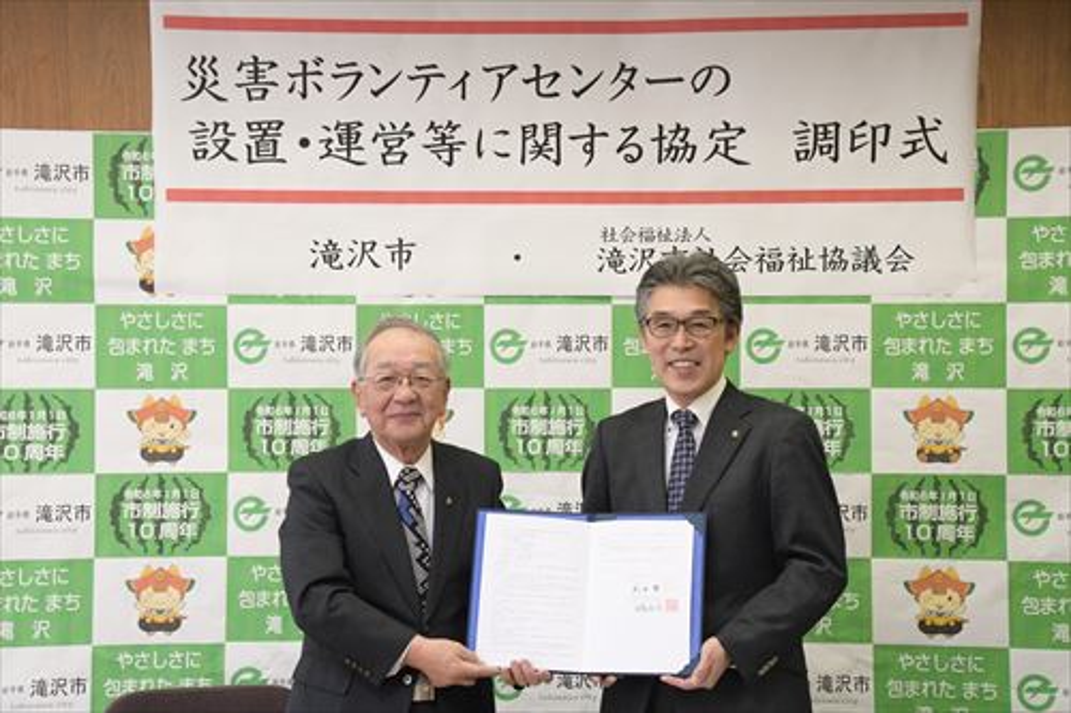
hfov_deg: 28.1
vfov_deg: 18.9
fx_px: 2141
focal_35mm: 72
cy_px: 356
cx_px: 536
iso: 3200
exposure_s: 1/160
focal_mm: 48
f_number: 8
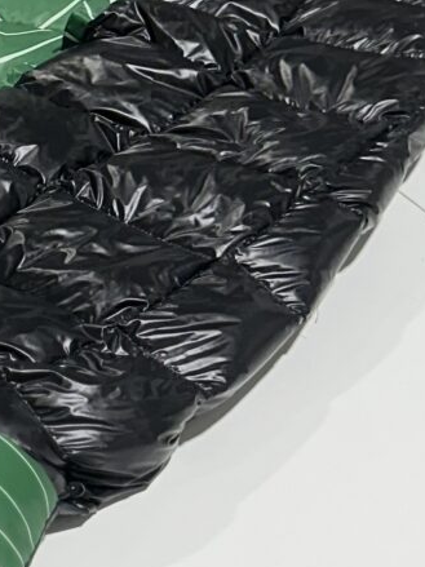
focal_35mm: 112
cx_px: -407
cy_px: 142
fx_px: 1834
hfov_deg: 11.9
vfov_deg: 17.5
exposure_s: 1/120
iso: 160
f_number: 1.78
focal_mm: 6.86
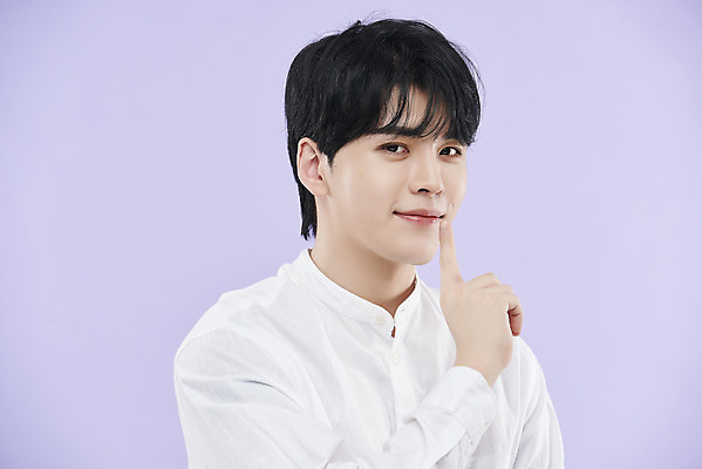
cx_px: 351
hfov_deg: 10.3
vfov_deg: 6.9
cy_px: 234
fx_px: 3902
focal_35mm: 200
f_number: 8
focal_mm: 200
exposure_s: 1/125
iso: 31
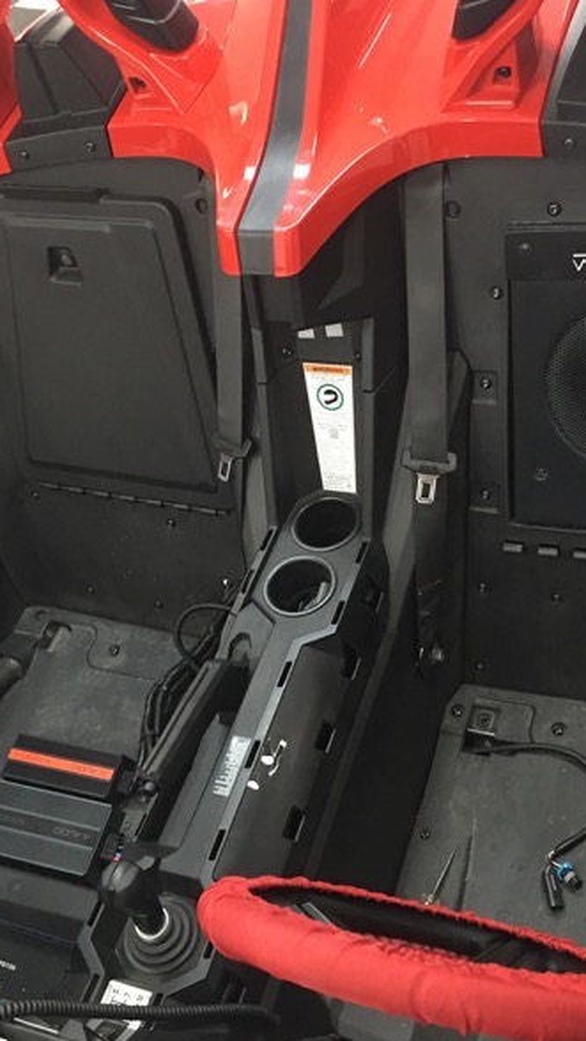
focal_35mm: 43
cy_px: 517
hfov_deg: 27.7
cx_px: 352
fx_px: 1187
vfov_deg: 47.3
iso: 100
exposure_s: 1/10
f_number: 2.2
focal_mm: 4.15
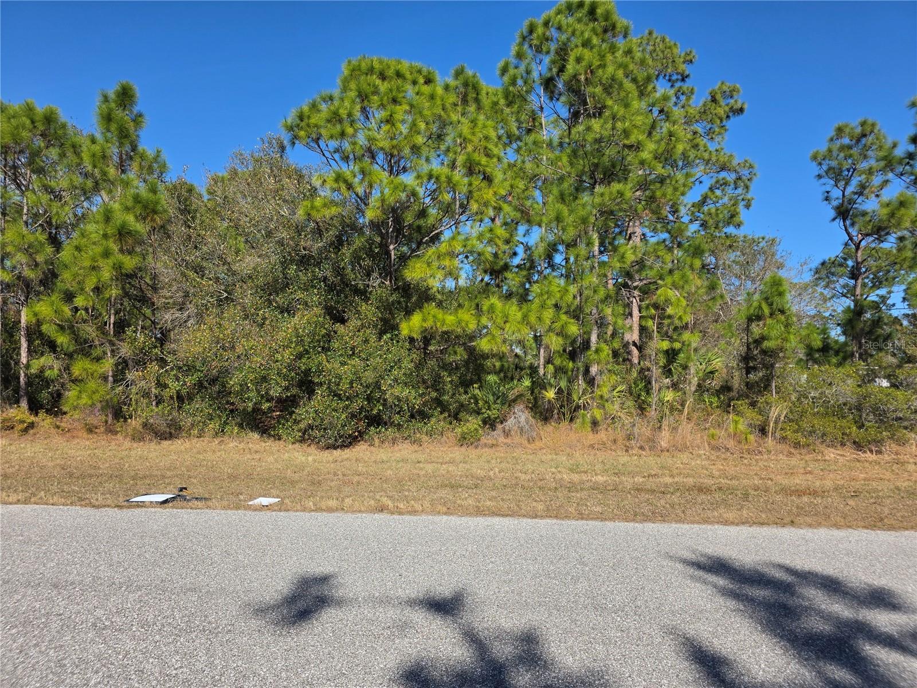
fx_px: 609
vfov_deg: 58.9
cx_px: 458
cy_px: 344
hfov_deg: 73.9
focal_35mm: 23
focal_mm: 6.3
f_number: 1.7
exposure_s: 1/5958
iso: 80
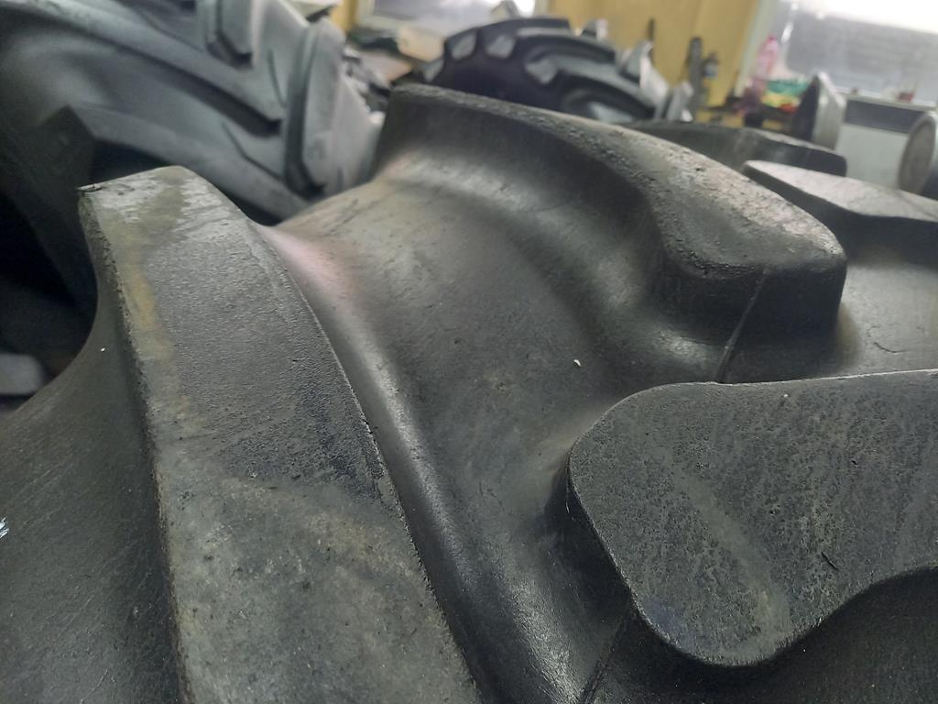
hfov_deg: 69.4
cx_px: 469
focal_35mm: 25
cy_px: 352
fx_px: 677
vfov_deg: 54.9
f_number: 1.8
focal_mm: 4.65
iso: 500
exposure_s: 1/33
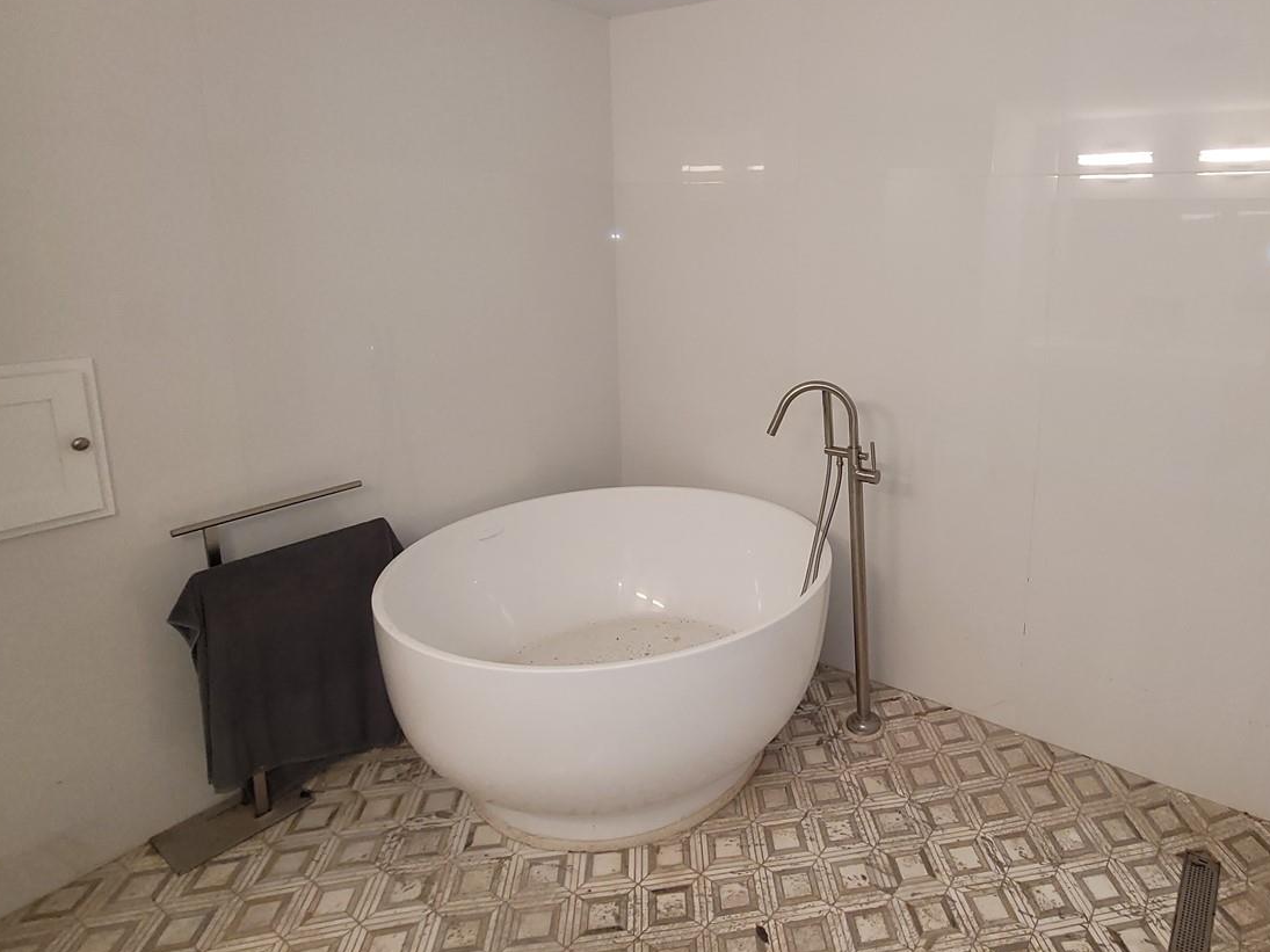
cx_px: 839
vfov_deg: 67.7
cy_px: 363
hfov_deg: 82.0
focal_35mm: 19
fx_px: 697
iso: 160
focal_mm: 2.2
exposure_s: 1/60
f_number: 2.2
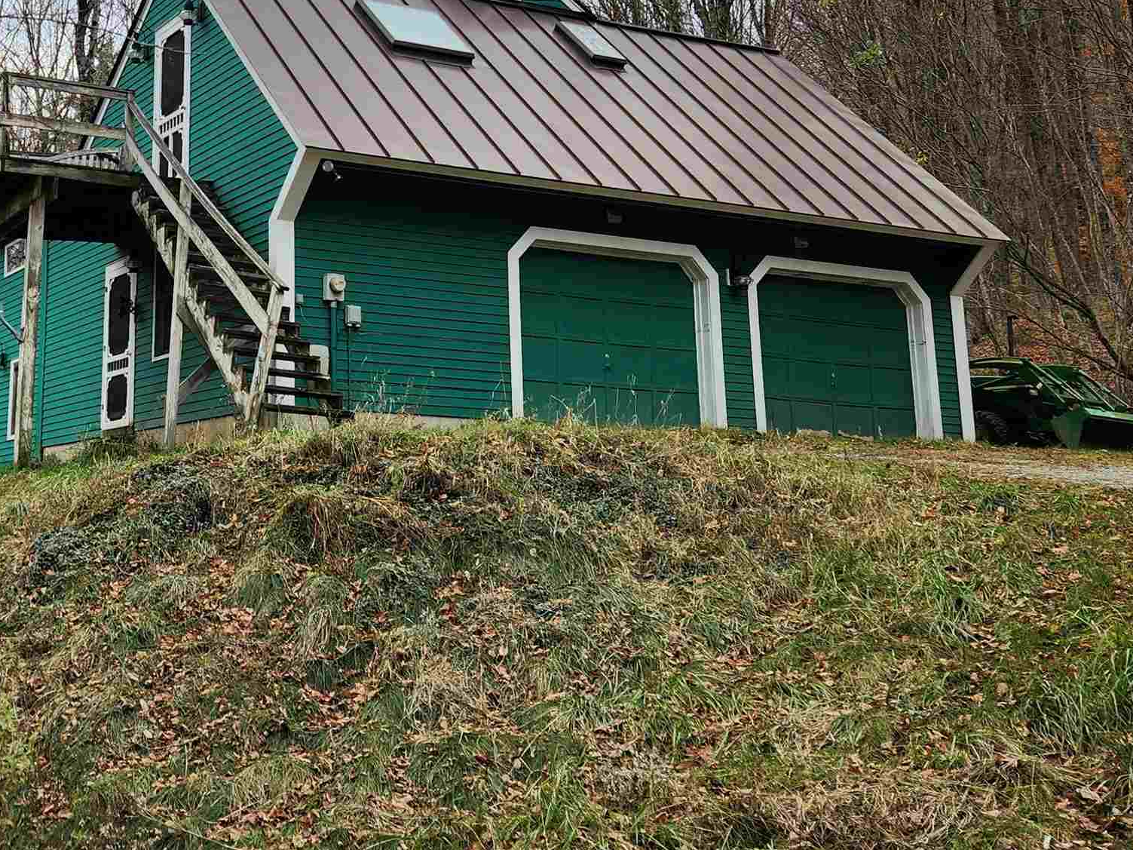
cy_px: 237
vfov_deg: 30.5
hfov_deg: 39.2
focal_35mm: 47
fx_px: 1538
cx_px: 259
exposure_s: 1/447
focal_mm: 5.4
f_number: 1.8
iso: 20
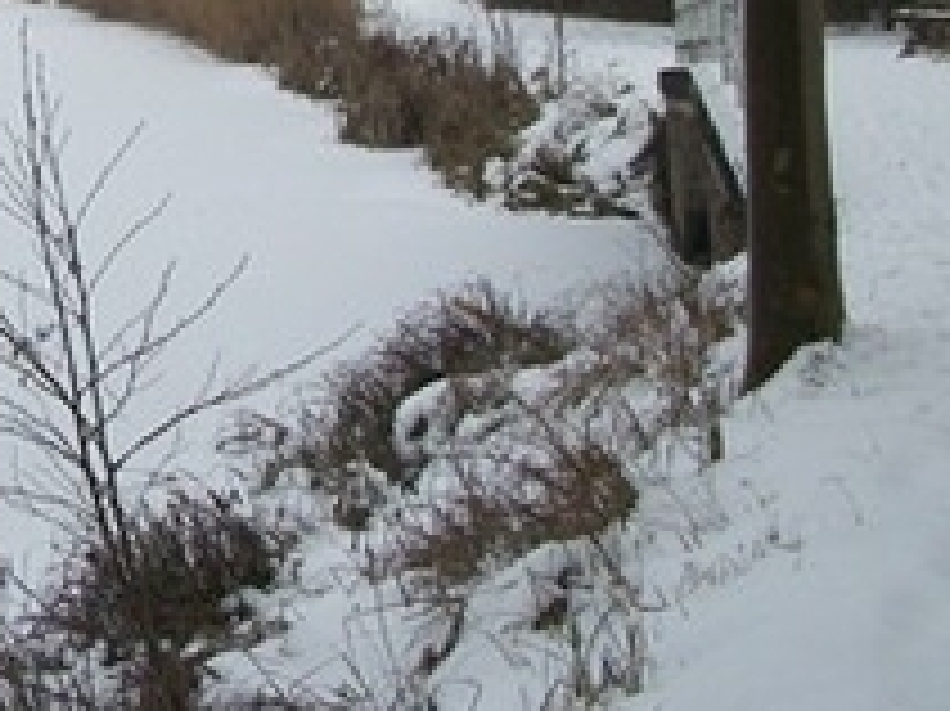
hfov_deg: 19.9
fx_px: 2496
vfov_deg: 15.4
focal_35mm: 91
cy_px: -212
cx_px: -266
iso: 80
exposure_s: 1/100
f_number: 8.8
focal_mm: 5.7
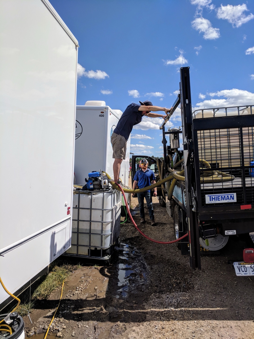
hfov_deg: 53.1
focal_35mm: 26
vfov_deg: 67.3
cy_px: 170
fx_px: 254
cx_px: 127
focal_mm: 4.67
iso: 52
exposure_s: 1/3106
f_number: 2
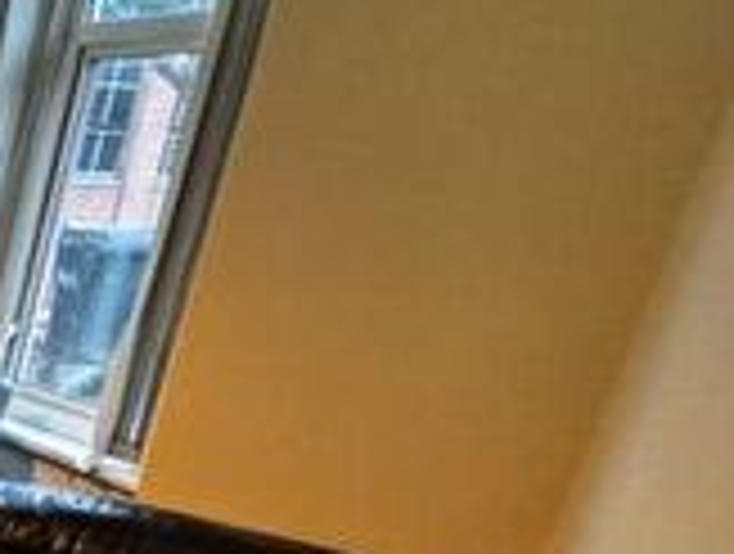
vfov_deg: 23.5
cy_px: 556
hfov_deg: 19.4
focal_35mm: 60
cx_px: -716
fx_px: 1275
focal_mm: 2.22
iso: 400
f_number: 2.2
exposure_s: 1/50
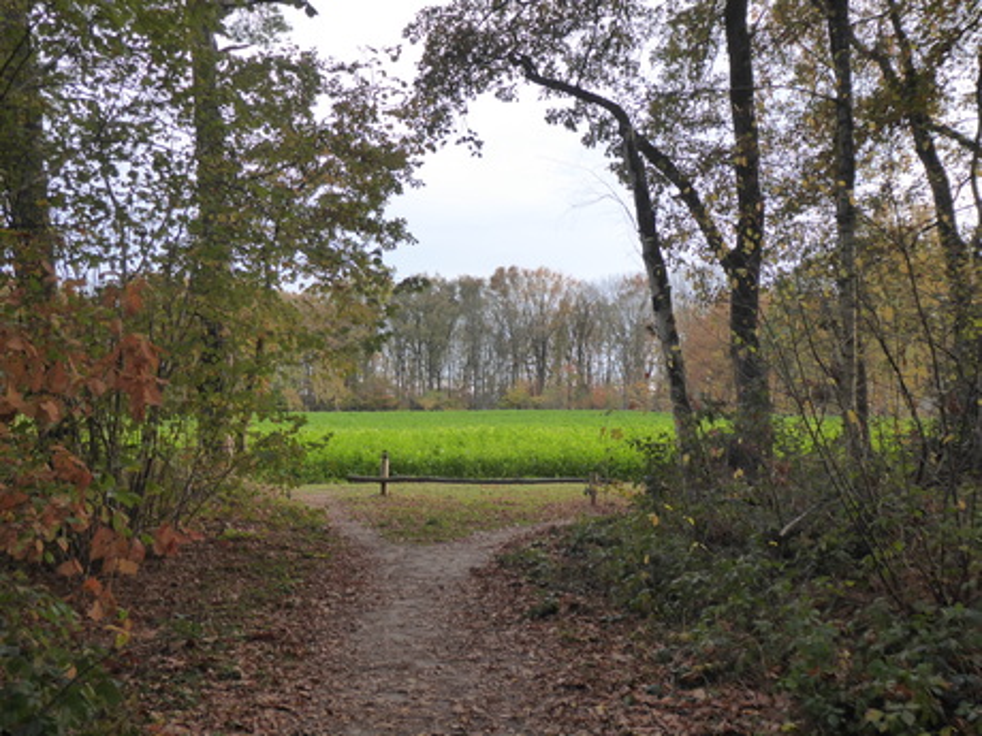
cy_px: 368
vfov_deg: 34.3
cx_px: 491
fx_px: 1191
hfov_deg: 44.8
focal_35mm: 42
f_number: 3.8
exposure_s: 1/100
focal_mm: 7.2
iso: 160
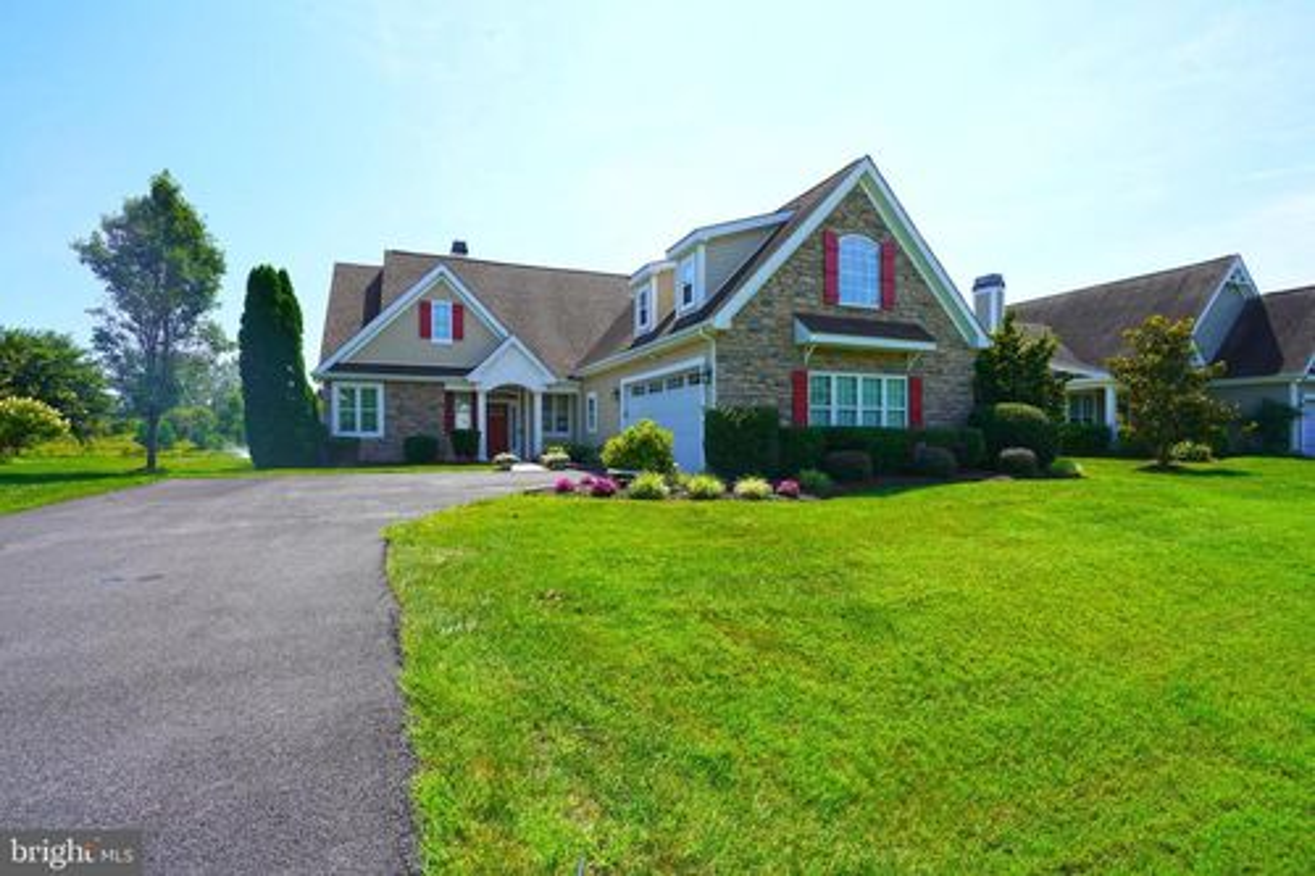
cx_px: 658
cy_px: 438
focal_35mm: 16
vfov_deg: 73.7
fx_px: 584
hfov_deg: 96.8
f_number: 9
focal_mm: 16
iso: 100
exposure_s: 1/125
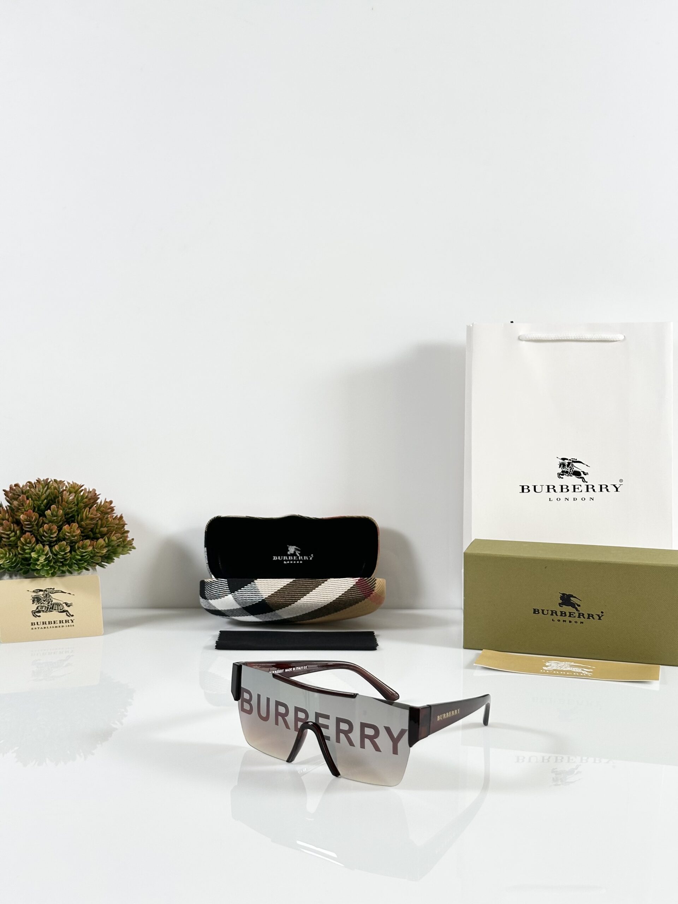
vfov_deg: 39.7
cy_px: 452
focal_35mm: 48
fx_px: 1254
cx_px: 339
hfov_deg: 30.3
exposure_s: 1/121
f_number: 1.78
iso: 80
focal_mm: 6.86
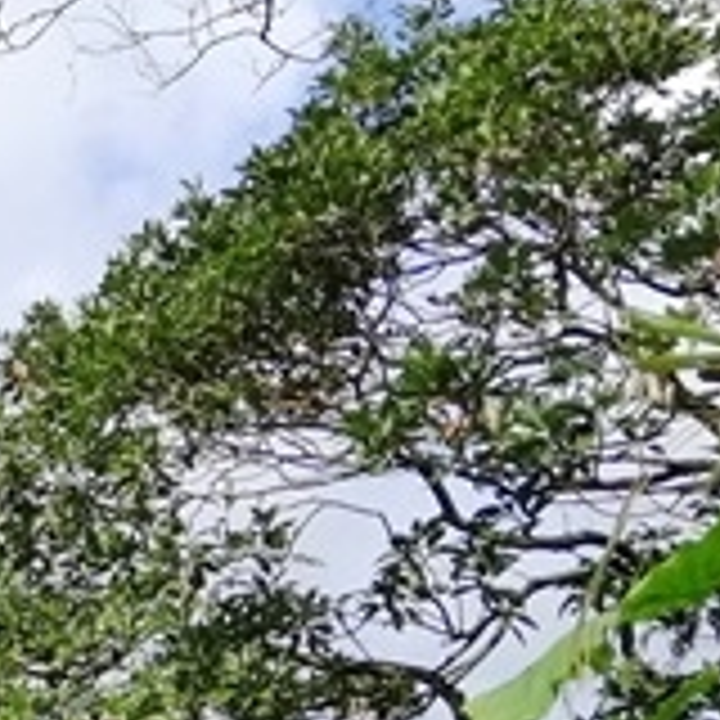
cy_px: 702
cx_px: -513
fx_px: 2024
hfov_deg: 17.1
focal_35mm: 86
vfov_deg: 19.6
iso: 50
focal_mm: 3.81
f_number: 2.2
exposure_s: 1/728
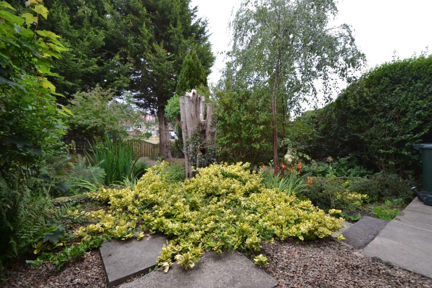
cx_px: 216
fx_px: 180
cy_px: 144
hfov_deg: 100.4
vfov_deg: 77.3
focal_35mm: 15
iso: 400
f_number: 5
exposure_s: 1/100
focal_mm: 10
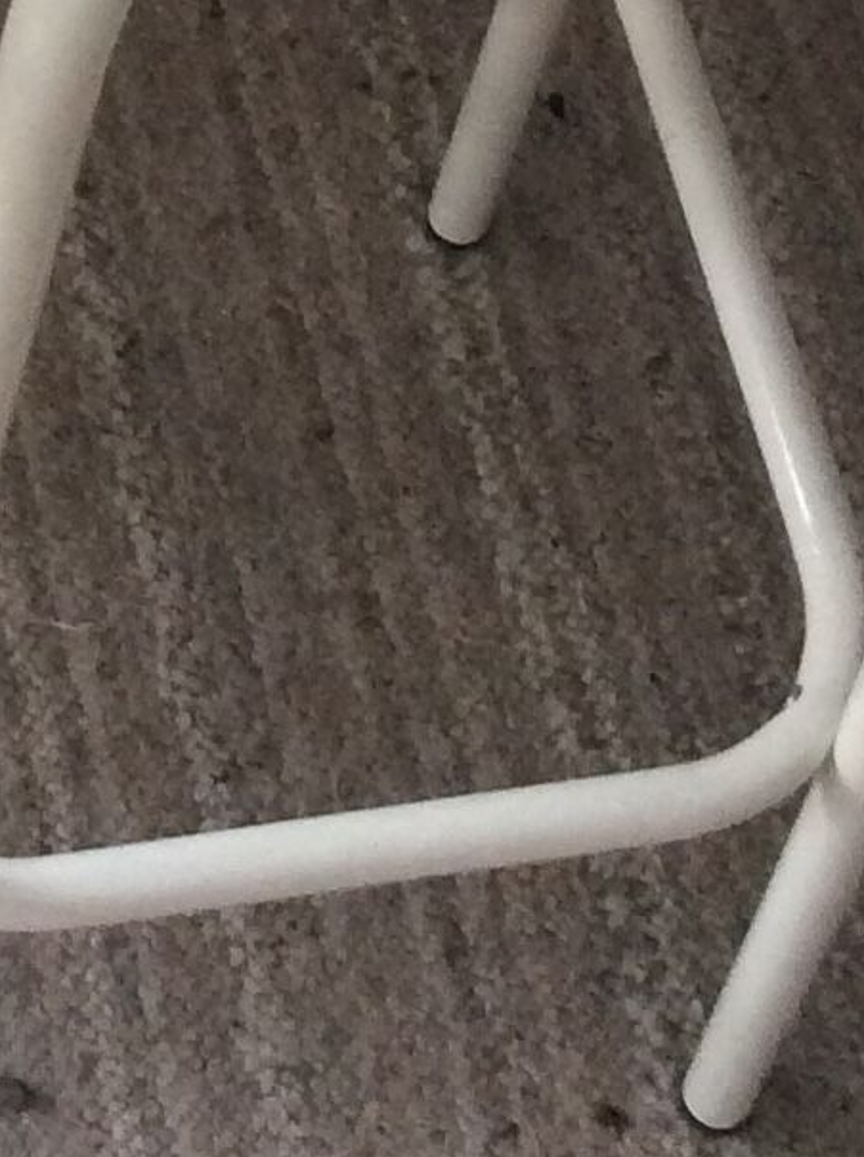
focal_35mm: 137
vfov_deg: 13.5
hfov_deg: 10.5
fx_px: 4571
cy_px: -627
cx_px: -277
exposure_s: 1/25
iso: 80
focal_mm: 3.3
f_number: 2.4
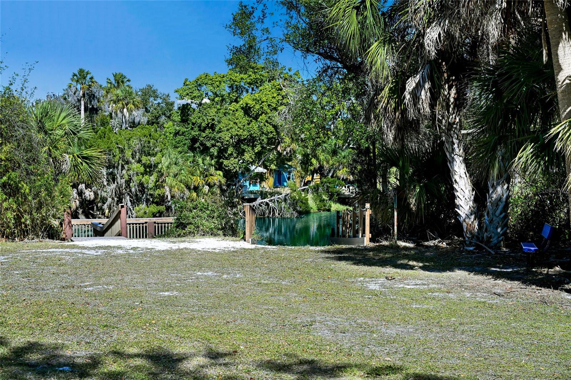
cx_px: 286
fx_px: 967
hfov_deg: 32.9
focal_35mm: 61
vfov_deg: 22.3
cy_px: 190
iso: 140
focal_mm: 61
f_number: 5.6
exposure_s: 1/500
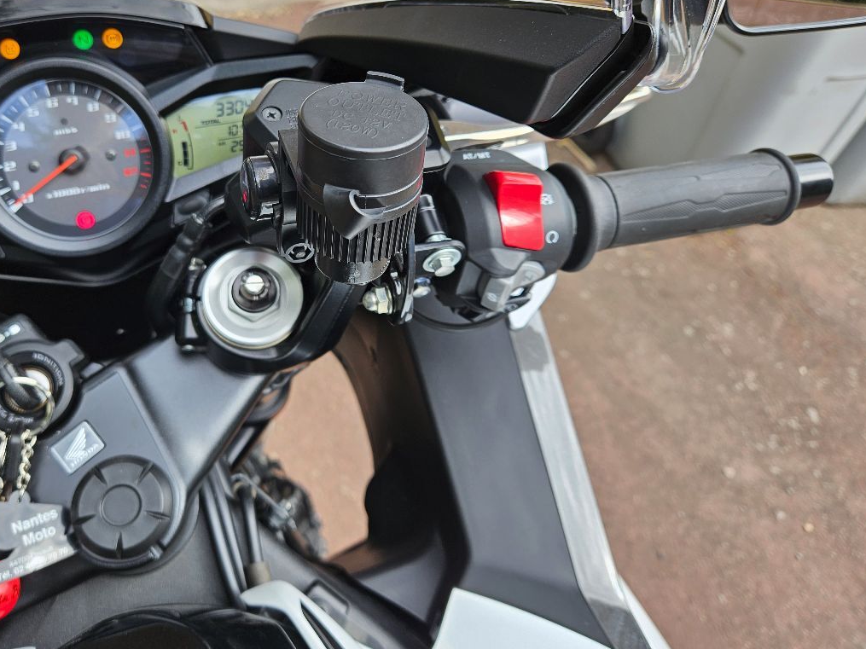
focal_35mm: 29
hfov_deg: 60.9
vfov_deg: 48.0
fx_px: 725
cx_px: 332
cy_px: 267
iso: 25
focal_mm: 5.4
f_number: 1.8
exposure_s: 1/356
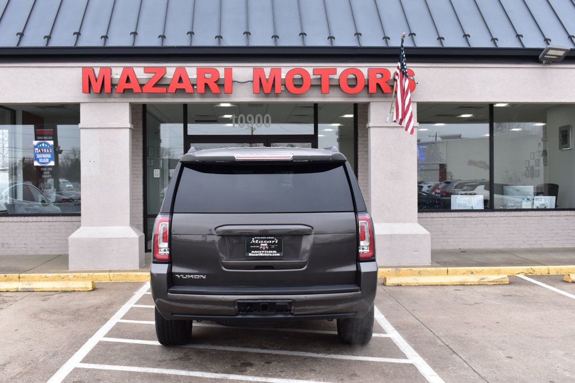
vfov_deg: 31.9
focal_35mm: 42
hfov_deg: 46.4
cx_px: 288
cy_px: 192
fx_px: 671
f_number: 9
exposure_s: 1/125
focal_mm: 28
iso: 400
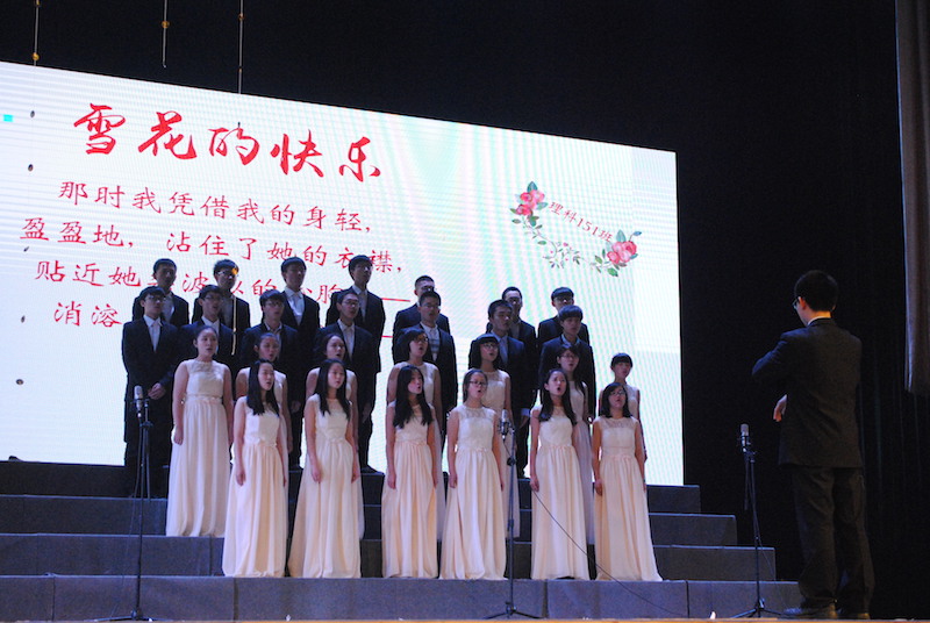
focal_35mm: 66
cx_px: 465
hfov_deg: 30.5
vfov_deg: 20.7
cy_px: 312
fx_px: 1707
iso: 1600
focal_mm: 44
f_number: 5.6
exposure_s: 1/200
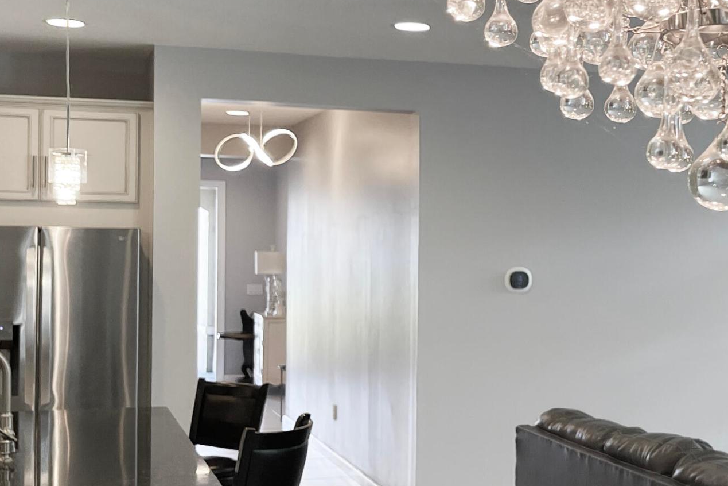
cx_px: 538
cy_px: 254
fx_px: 1193
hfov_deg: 33.3
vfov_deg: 23.0
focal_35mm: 59
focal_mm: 5.1
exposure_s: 1/120
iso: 80
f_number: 1.6
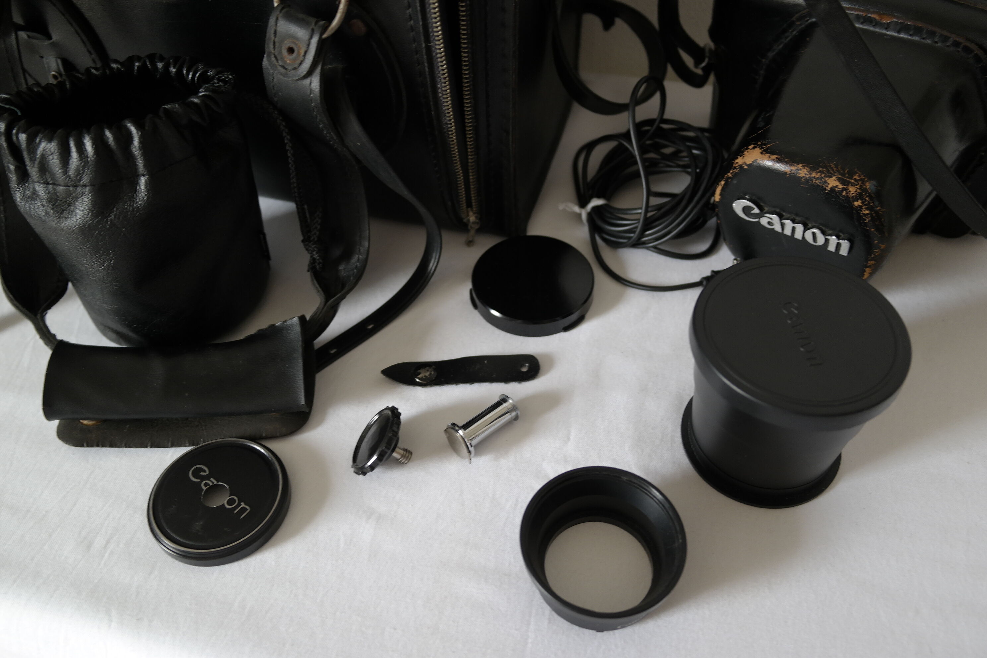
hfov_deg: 61.9
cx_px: 494
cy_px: 329
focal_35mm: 30
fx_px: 822
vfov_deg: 43.6
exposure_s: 1/40
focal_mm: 20
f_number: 3.5
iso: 400
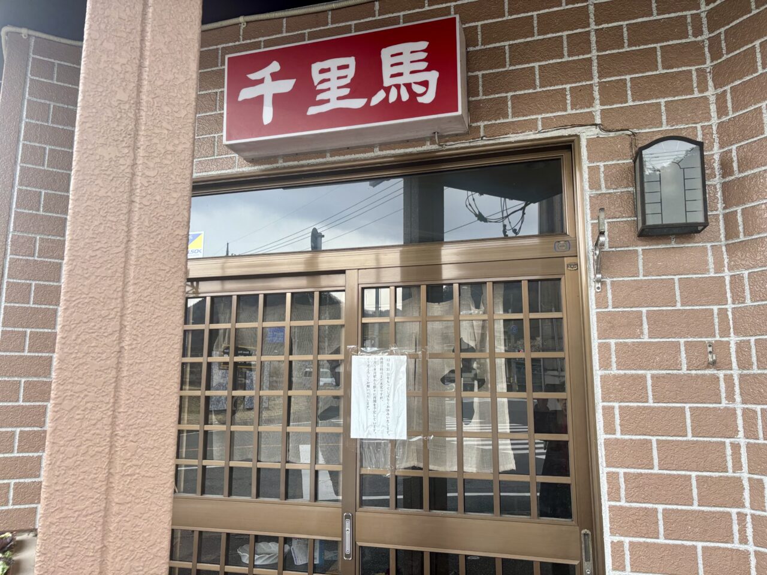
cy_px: 288
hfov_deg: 67.3
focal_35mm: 26
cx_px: 384
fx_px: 576
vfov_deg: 53.1
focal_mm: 5.96
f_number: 1.6
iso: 40
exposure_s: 1/121
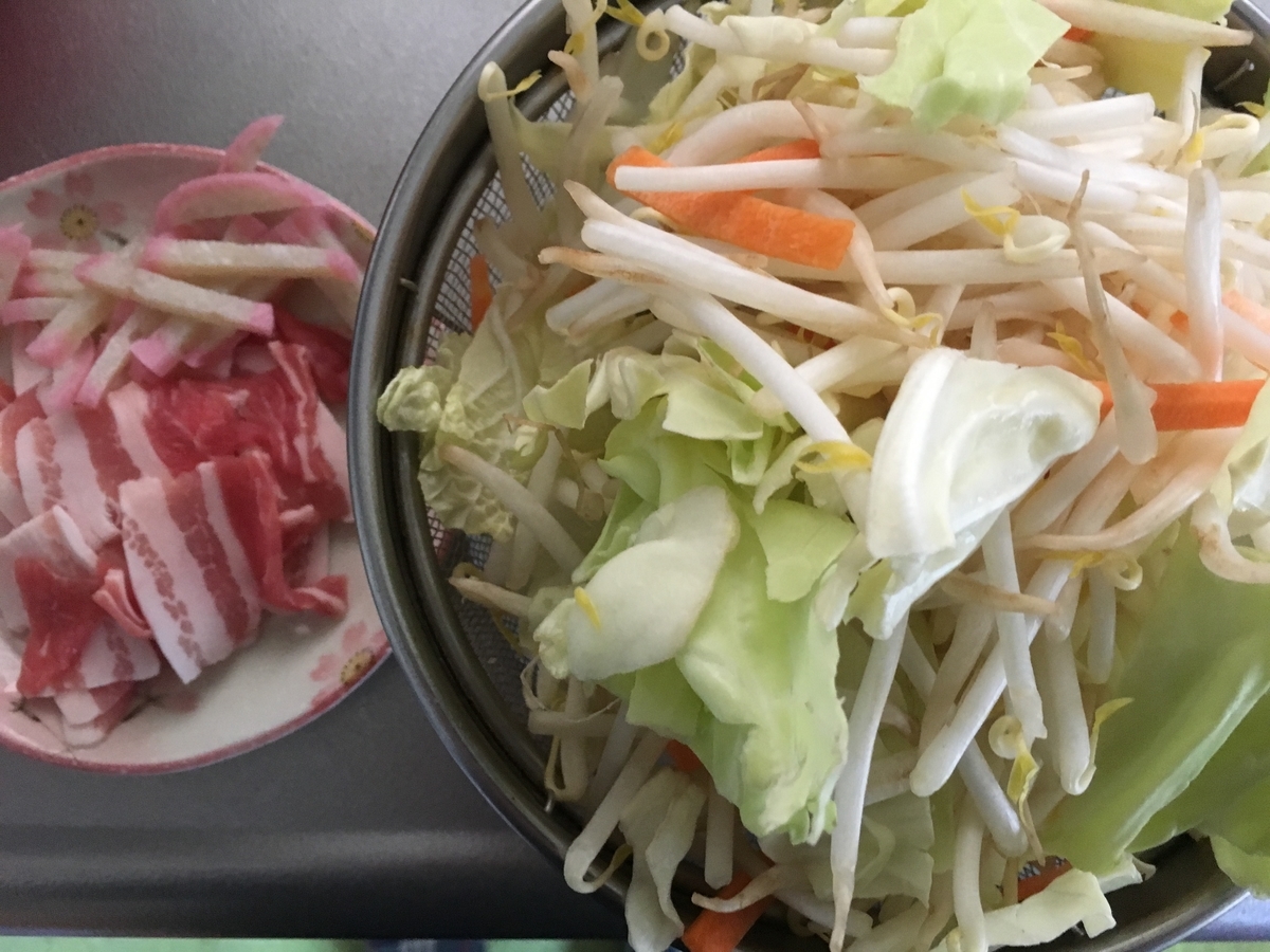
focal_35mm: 29
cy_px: 476
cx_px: 635
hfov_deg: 61.7
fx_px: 1064
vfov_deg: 48.2
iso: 200
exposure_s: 1/20
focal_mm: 4.15
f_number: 2.2
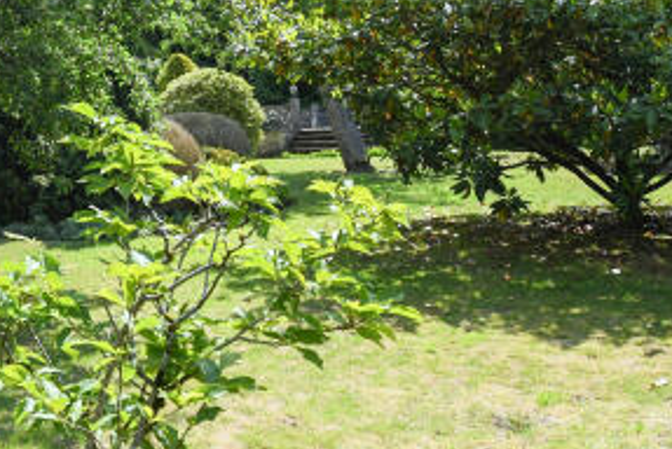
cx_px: -164
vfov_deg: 23.4
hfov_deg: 29.4
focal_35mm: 57
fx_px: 1065
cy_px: 69
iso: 640
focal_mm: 16
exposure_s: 1/2500
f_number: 6.3
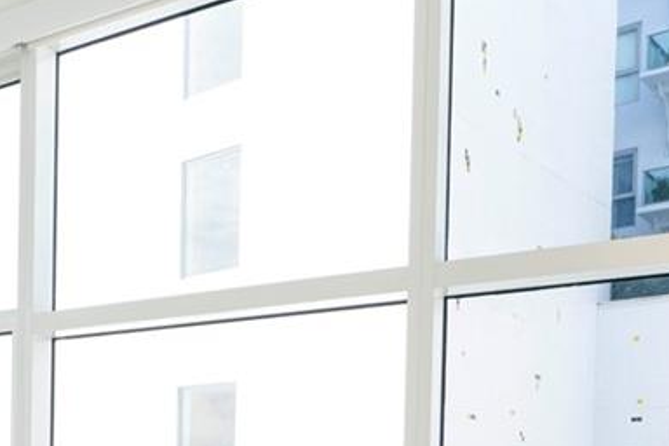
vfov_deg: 24.9
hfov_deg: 33.8
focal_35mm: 50
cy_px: 505
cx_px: -87
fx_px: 929
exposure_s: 1/500
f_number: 6.7
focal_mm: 12
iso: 125
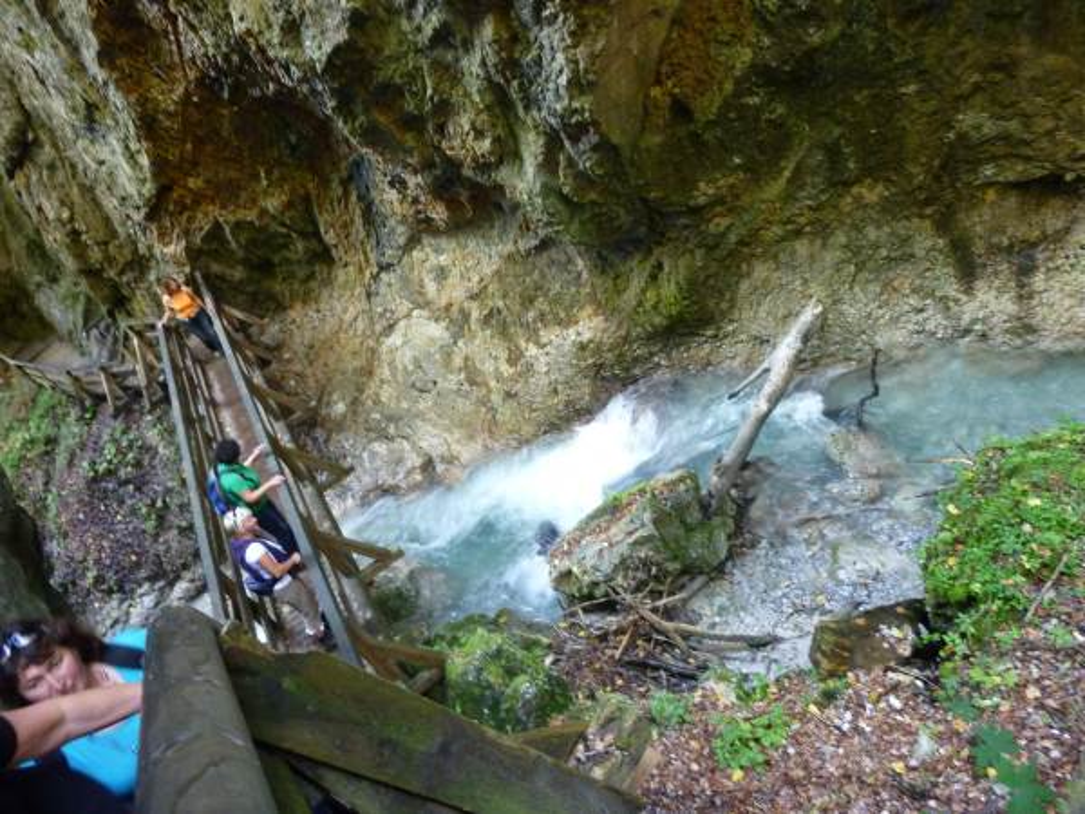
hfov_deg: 69.4
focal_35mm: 25
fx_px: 784
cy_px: 407
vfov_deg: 54.9
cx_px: 542
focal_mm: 4.5
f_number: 3.3
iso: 400
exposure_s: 1/13
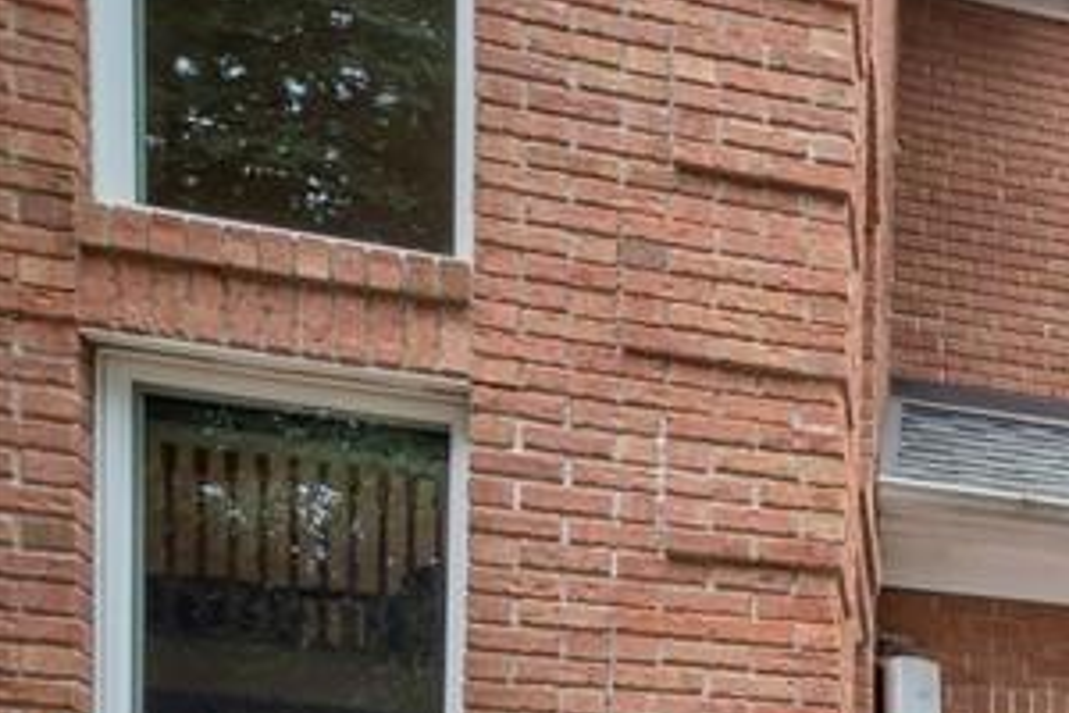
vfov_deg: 17.7
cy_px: 1200
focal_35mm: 65
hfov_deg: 21.0
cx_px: 1922
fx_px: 1930
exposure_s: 1/20
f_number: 11
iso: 200
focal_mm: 18
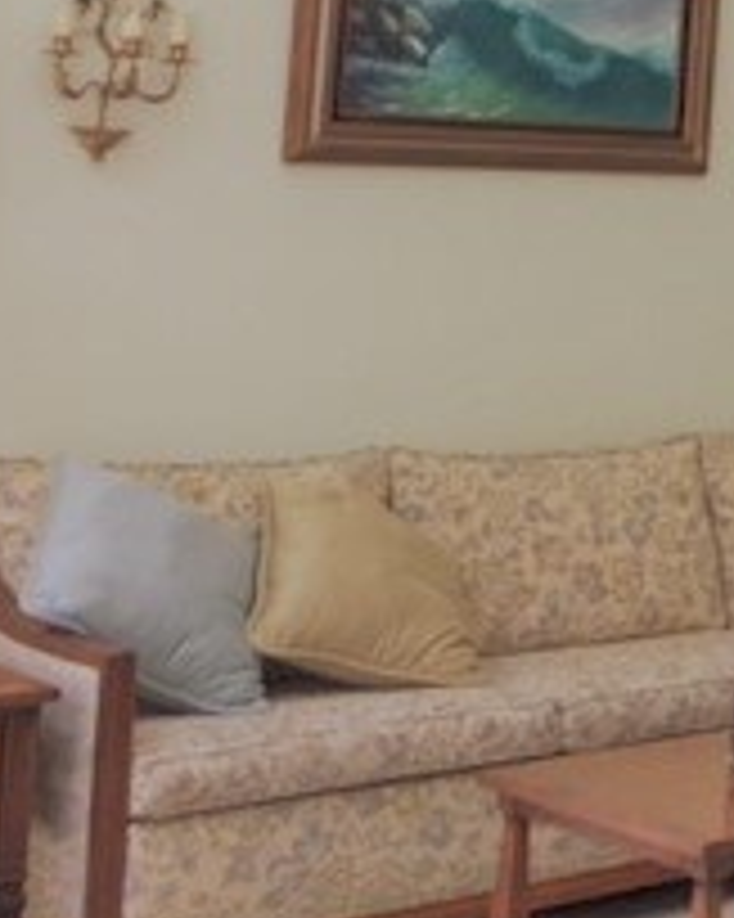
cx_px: 1238
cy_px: 18
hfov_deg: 15.3
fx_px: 2419
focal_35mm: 89
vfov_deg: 20.9
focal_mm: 4.15
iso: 32
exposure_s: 1/60
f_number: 2.2
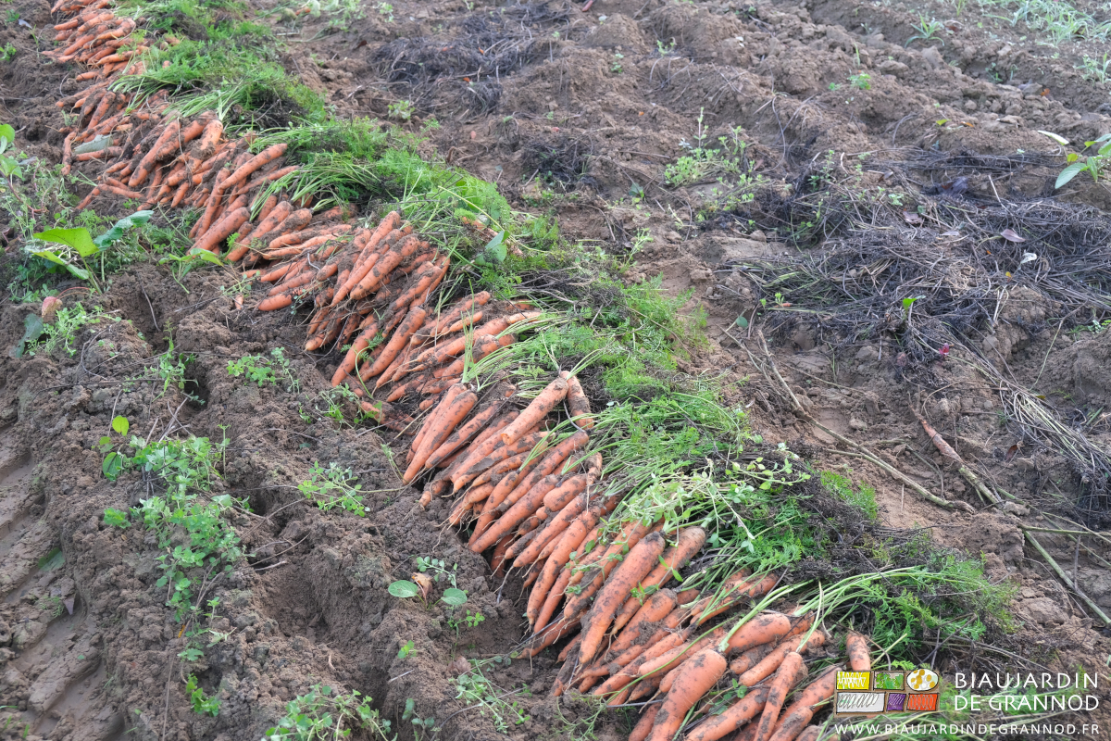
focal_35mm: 38
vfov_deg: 35.1
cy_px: 370
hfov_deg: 50.7
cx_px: 556
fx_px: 1173
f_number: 3.6
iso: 640
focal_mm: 25.4
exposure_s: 1/250
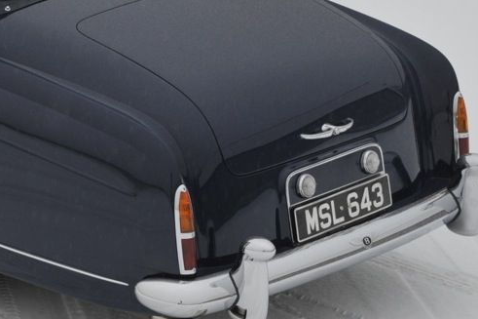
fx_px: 1938
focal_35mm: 146
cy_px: 40
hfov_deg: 13.7
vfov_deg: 9.4
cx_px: -65
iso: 400
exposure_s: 1/250
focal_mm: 56
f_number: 8
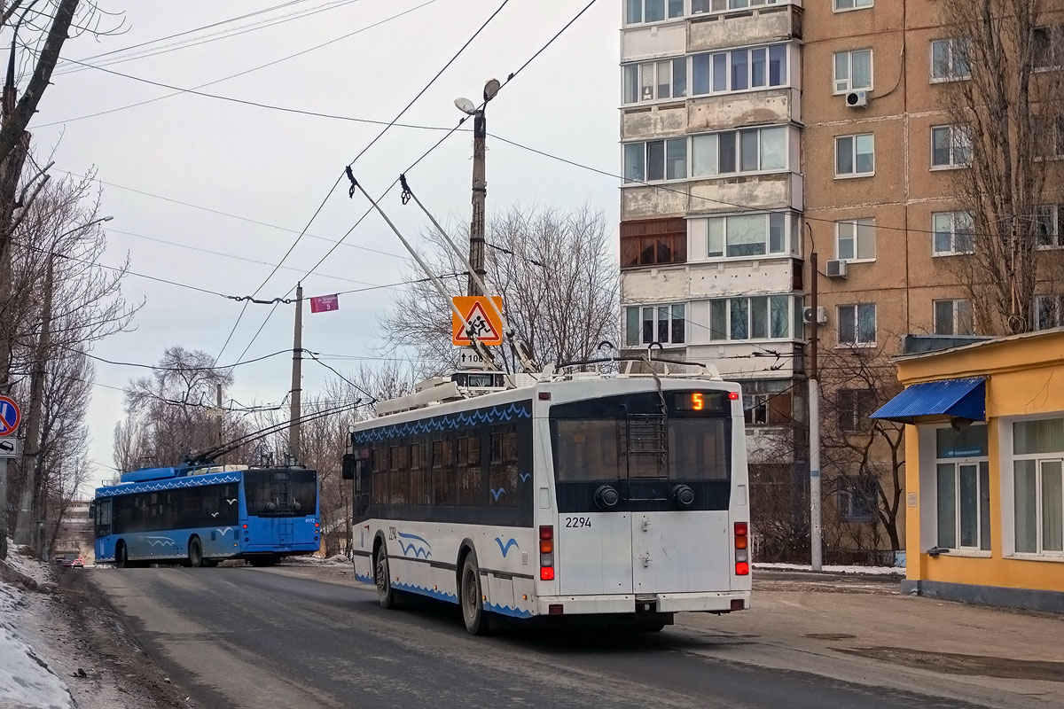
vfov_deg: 21.9
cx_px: 532
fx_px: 1832
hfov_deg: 32.4
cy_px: 354
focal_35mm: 62
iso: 125
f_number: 3.5
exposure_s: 1/100
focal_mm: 23.01
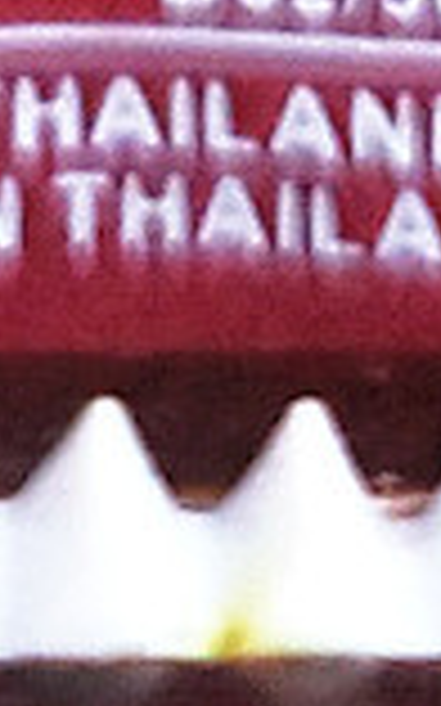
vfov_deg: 9.7
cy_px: -998
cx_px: 18
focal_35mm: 190
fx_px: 3657
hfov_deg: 6.9
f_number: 1.5
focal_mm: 4.3
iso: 500
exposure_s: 1/30
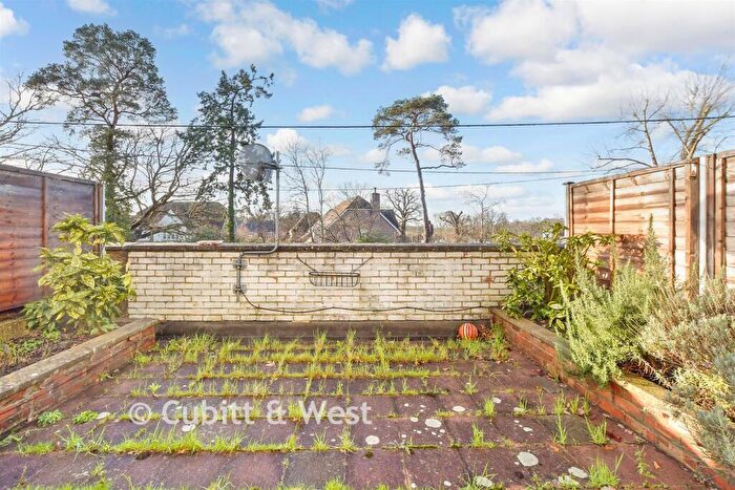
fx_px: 306
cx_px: 368
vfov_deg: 77.4
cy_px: 245
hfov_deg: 100.4
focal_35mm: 15
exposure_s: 1/200
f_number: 8
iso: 400
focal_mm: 10
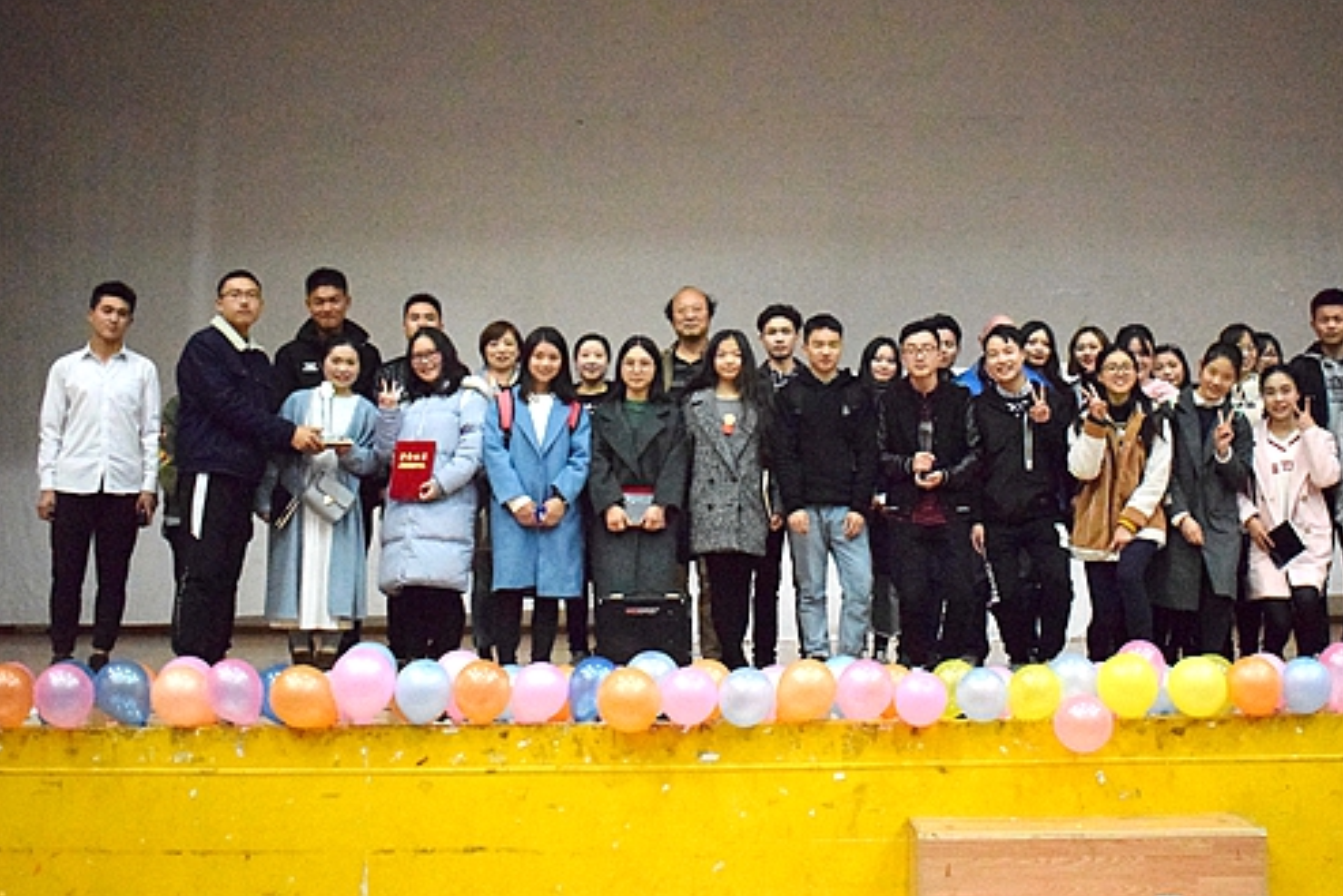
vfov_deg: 29.4
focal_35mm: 46
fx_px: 1702
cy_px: 354
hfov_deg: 43.0
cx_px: 749
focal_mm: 25
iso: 12800
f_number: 4
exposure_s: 1/100
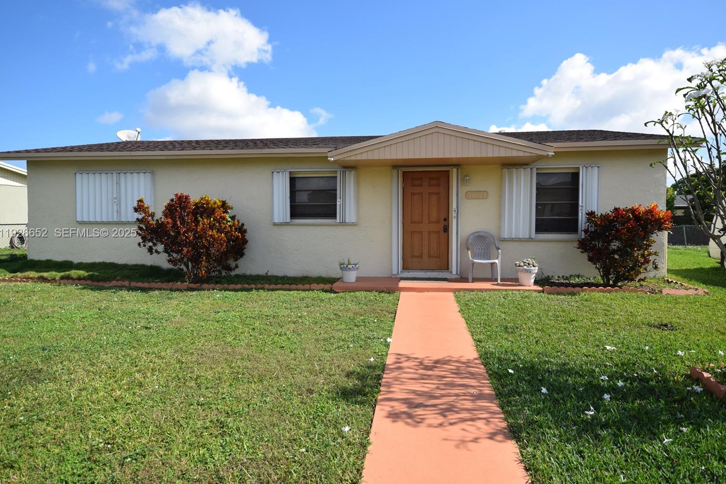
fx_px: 414
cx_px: 370
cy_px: 234
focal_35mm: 21
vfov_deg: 60.6
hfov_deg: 82.5
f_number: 10
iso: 200
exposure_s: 1/400
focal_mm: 13
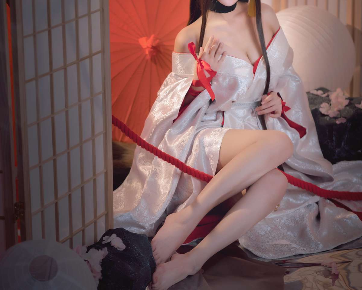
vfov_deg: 12.8
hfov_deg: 16.0
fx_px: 1285
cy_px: 122
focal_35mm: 120
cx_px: 181
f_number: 2.5
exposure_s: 1/125
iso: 1250
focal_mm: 85
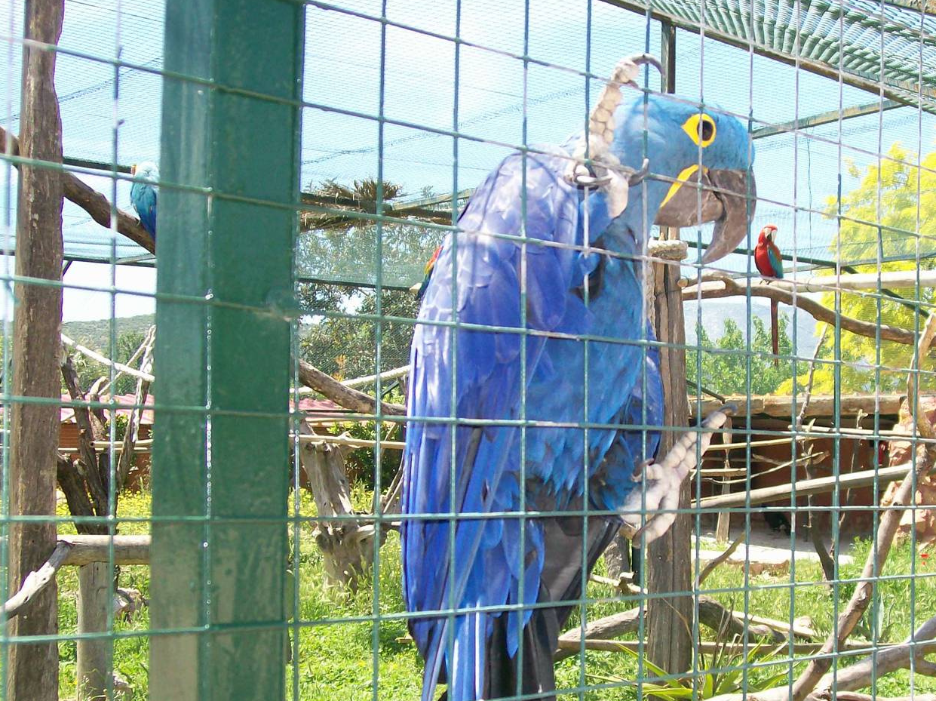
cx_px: 596
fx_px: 1567
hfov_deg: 33.1
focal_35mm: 58
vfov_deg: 25.1
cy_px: 436
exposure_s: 1/420
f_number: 3
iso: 80
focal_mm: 7.6
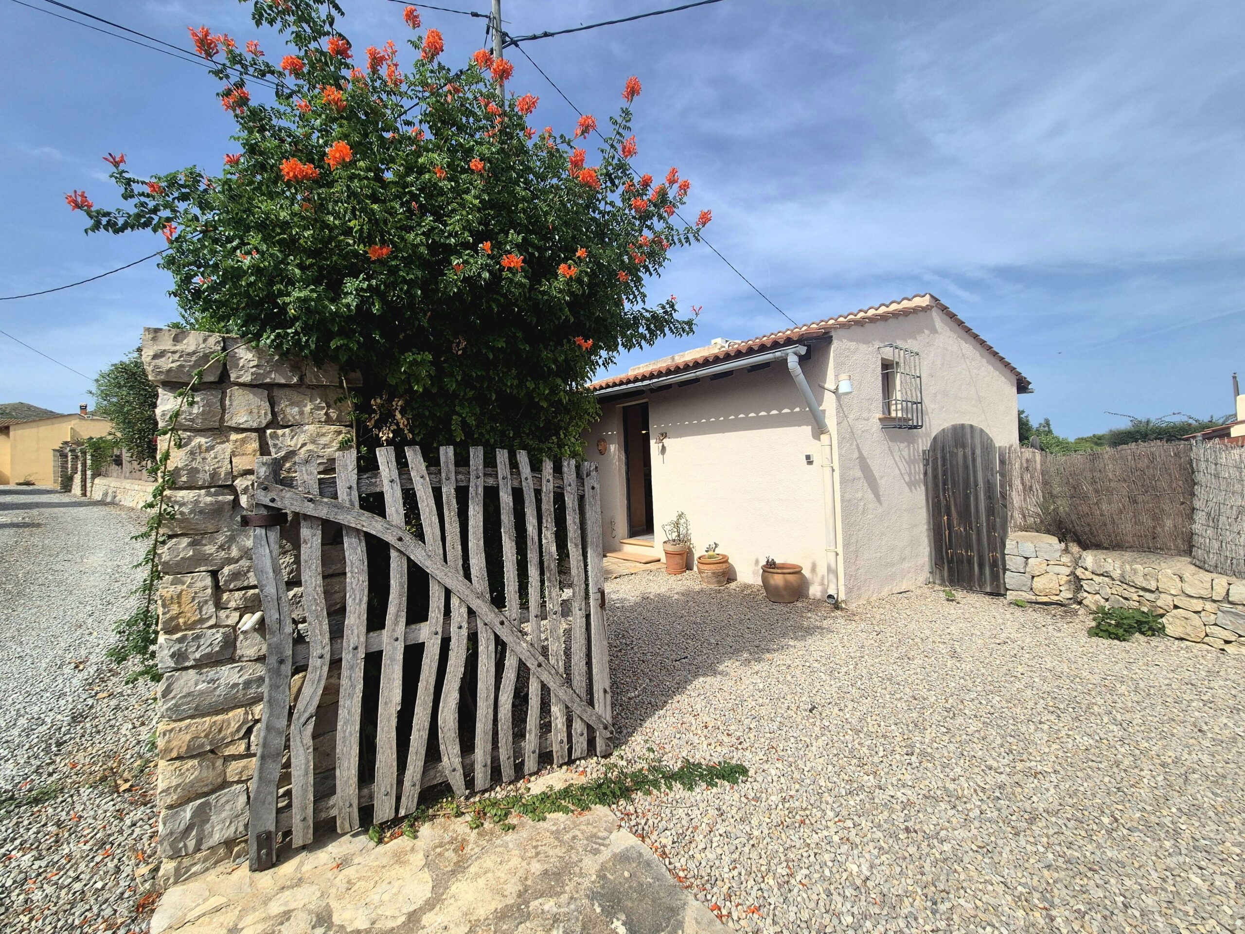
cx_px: 622
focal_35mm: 13
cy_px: 467
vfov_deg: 89.9
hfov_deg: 106.2
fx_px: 468
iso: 50
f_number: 2.2
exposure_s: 1/3333
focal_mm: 2.2
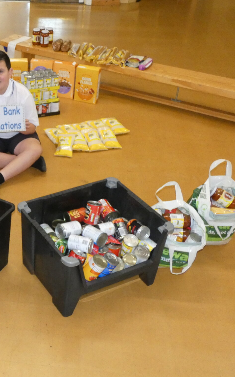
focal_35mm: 50
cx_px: -7
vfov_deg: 40.3
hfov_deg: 24.5
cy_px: 189
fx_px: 512
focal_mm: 6.2
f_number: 3.4
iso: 800
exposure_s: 1/50
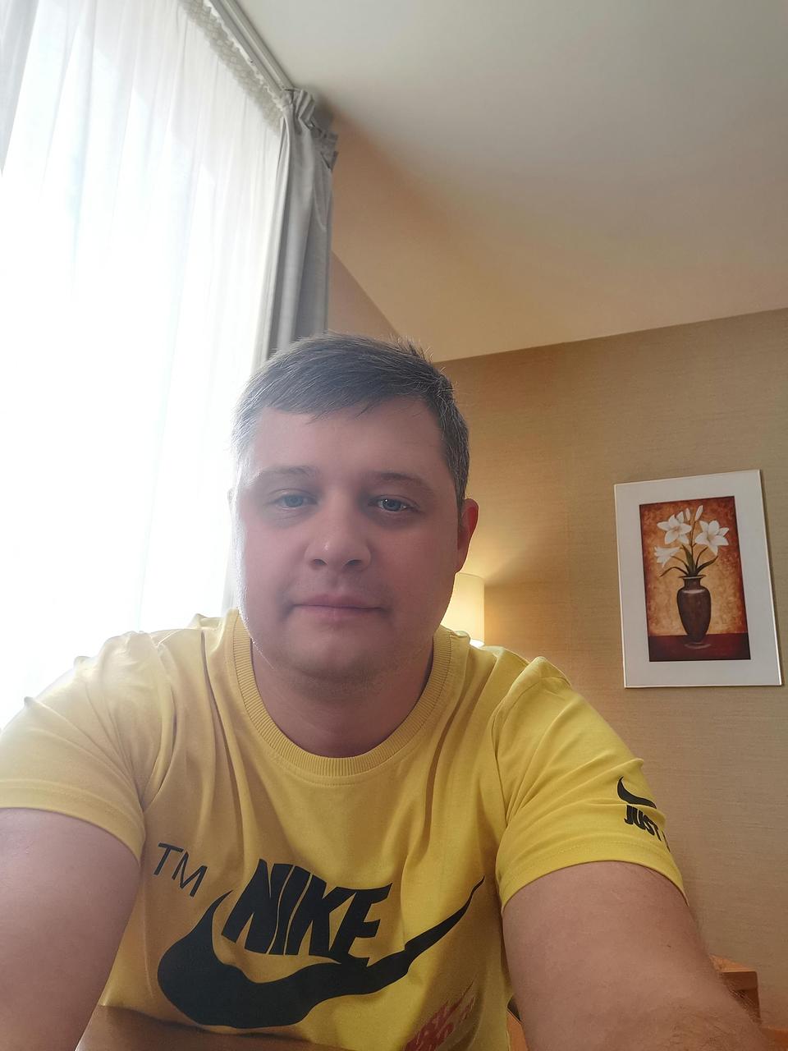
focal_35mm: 25
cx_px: 394
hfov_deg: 54.9
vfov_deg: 69.4
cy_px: 526
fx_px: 759
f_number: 2
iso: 160
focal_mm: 3.85
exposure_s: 1/50
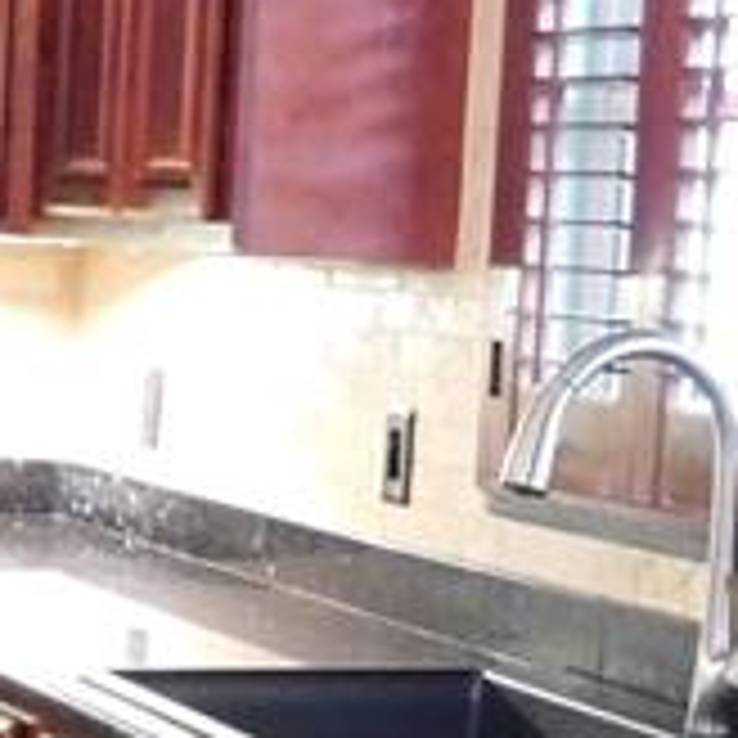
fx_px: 3063
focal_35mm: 127
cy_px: 666
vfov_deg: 13.6
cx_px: 315
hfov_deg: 13.7
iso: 450
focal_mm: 4
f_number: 3
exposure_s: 1/8
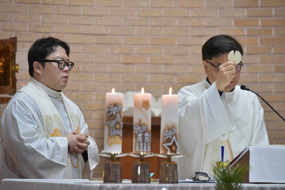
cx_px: 142
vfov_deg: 6.5
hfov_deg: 9.8
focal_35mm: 210
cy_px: 95
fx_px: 1663
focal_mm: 210
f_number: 5.6
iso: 4000
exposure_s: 1/200
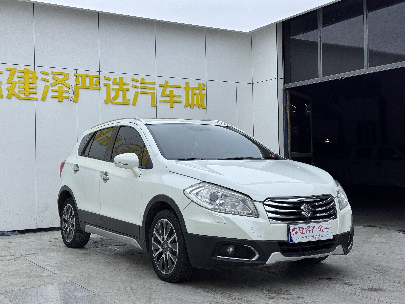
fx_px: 562
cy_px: 152
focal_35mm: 48
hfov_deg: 39.7
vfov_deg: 30.3
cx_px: 202
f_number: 1.78
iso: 64
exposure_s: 1/535
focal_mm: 6.76
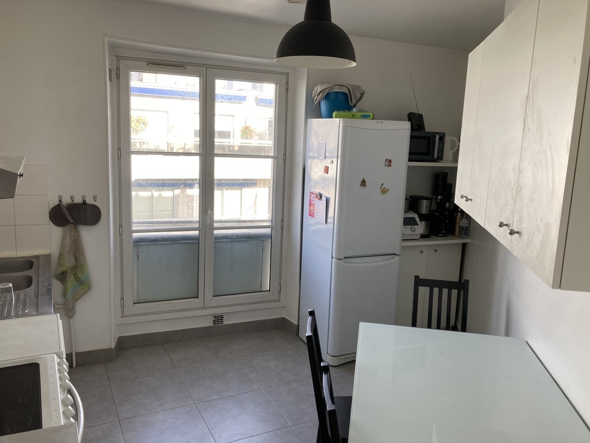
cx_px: 295
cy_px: 222
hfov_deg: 63.4
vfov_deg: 49.7
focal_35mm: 28
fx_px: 477
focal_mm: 3.99
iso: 25
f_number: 1.8
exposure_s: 1/121
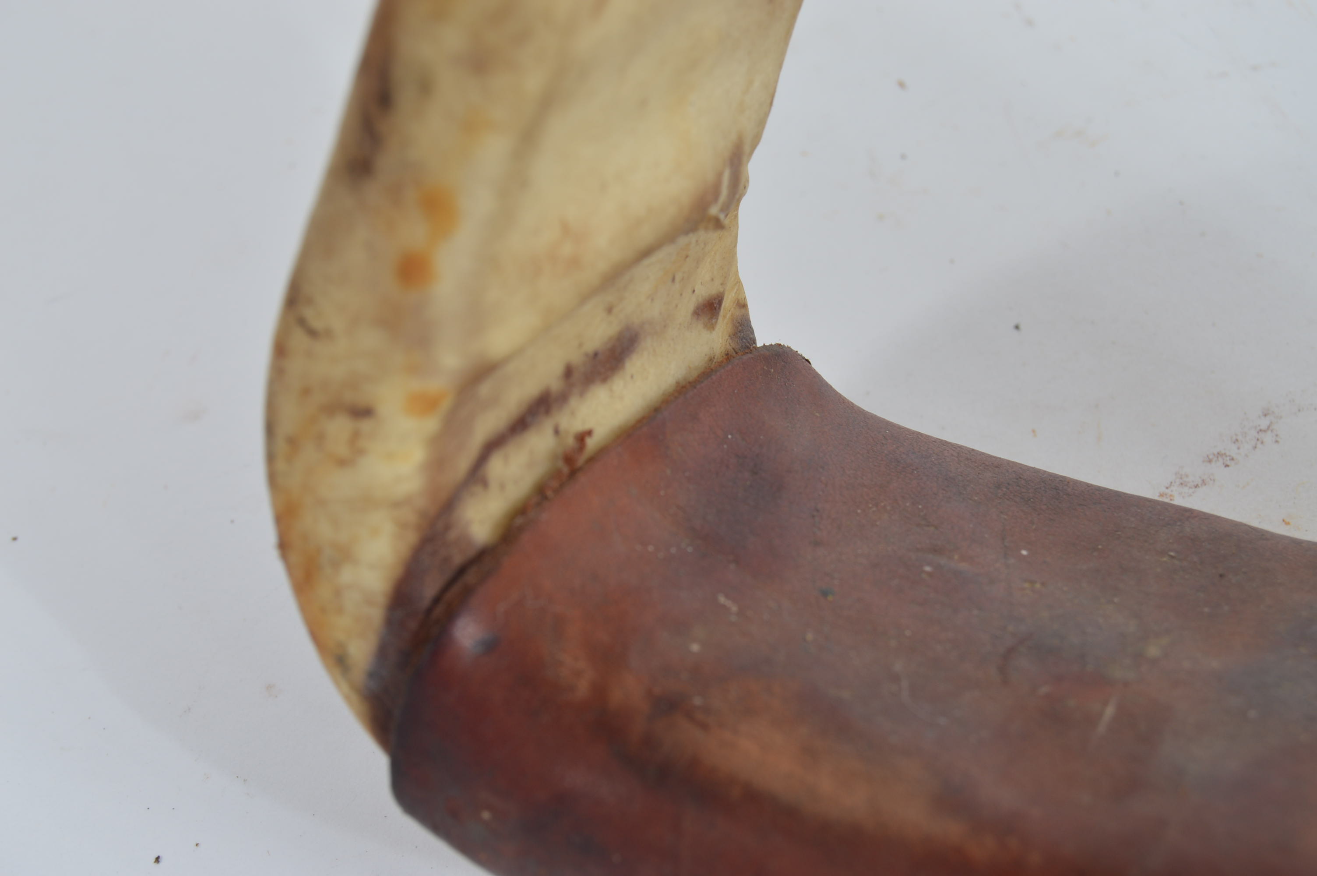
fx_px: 3015
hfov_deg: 24.6
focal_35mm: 82
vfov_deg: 16.5
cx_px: 658
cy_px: 438
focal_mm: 55
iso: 100
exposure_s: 1/80
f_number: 9
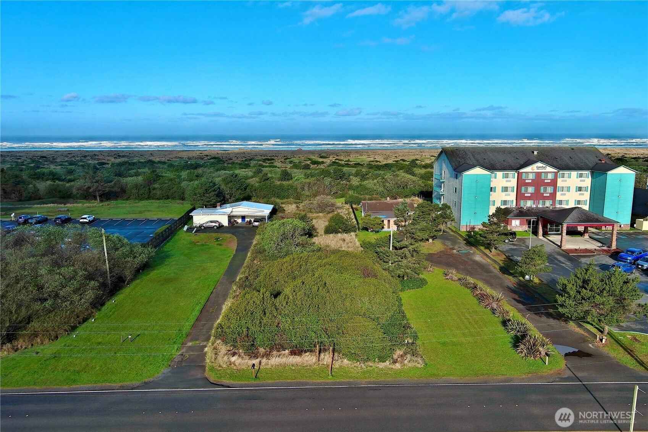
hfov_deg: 63.7
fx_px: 522
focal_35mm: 29
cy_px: 216
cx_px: 324
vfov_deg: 45.0
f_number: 2.8
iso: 100
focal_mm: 10.57
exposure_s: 1/1642
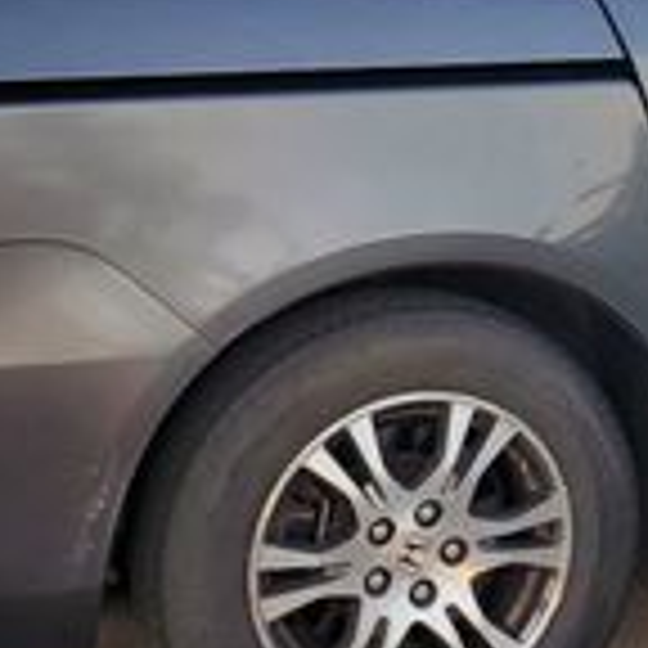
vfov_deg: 17.0
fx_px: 2160
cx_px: 747
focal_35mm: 102
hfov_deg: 16.5
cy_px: 261
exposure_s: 1/120
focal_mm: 4.3
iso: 50
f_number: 2.4
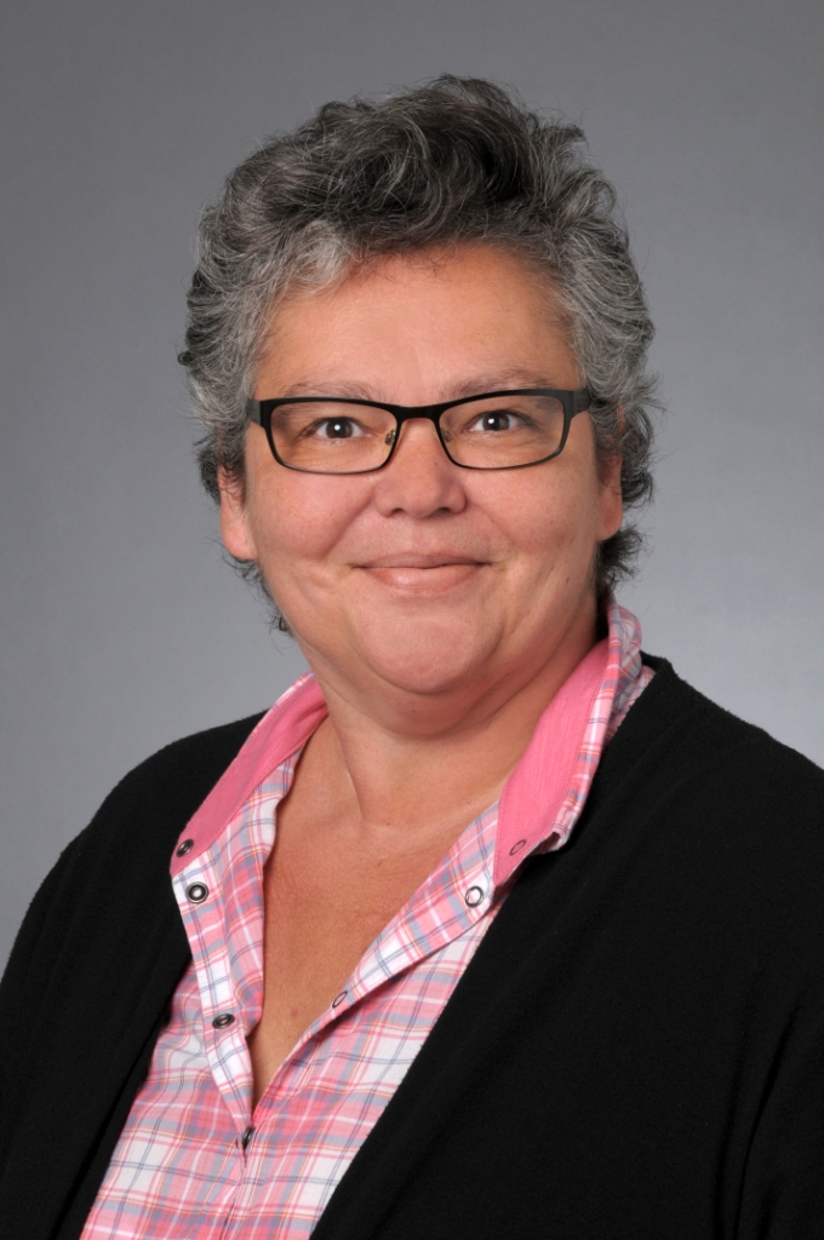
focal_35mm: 128
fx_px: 4389
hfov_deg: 10.7
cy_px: 620
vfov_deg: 16.1
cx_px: 412
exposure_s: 1/125
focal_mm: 85
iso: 200
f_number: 11
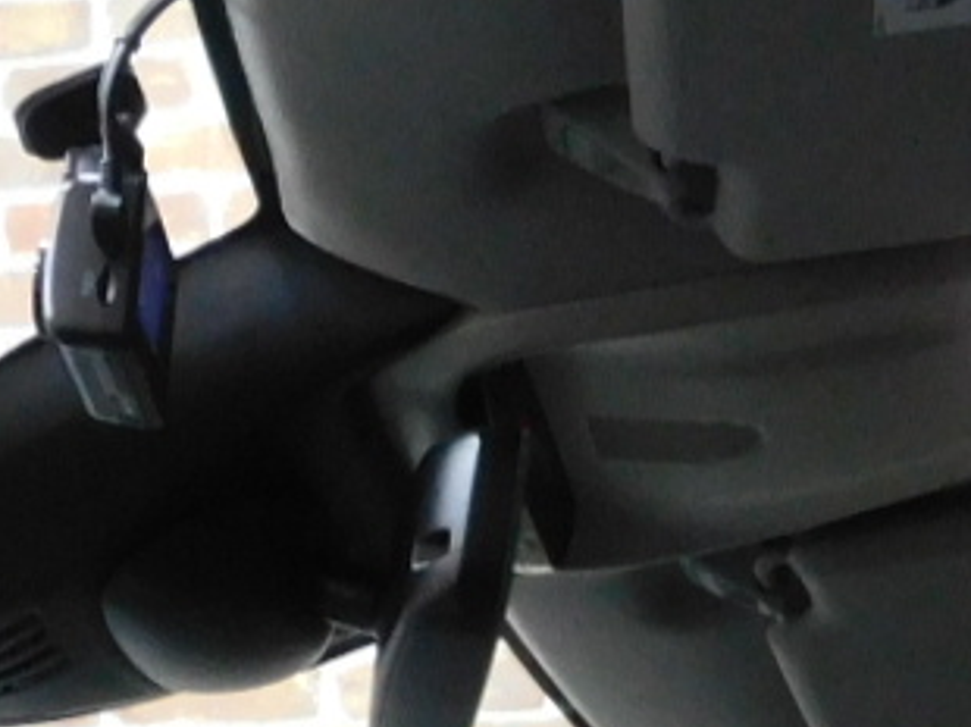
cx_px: 670
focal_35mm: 124
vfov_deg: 10.1
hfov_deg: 15.9
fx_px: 3476
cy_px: 1852
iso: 400
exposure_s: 1/20
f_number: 3
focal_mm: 4.1
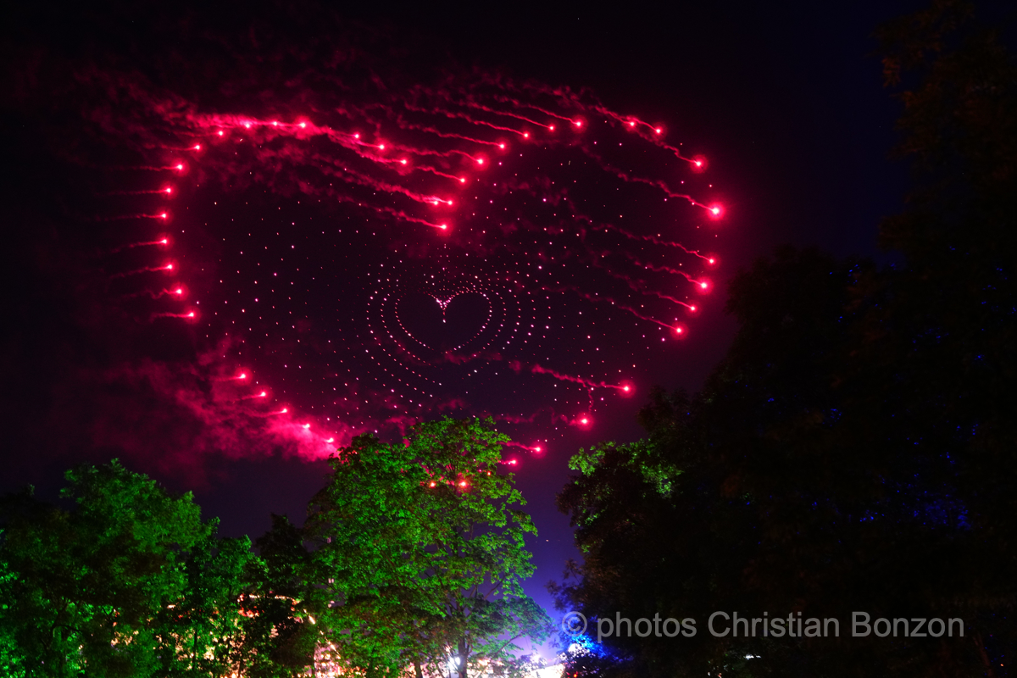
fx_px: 1977
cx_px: 508
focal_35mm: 70
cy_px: 339
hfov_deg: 28.8
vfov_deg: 19.5
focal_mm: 70
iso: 2000
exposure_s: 1/5
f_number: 2.8
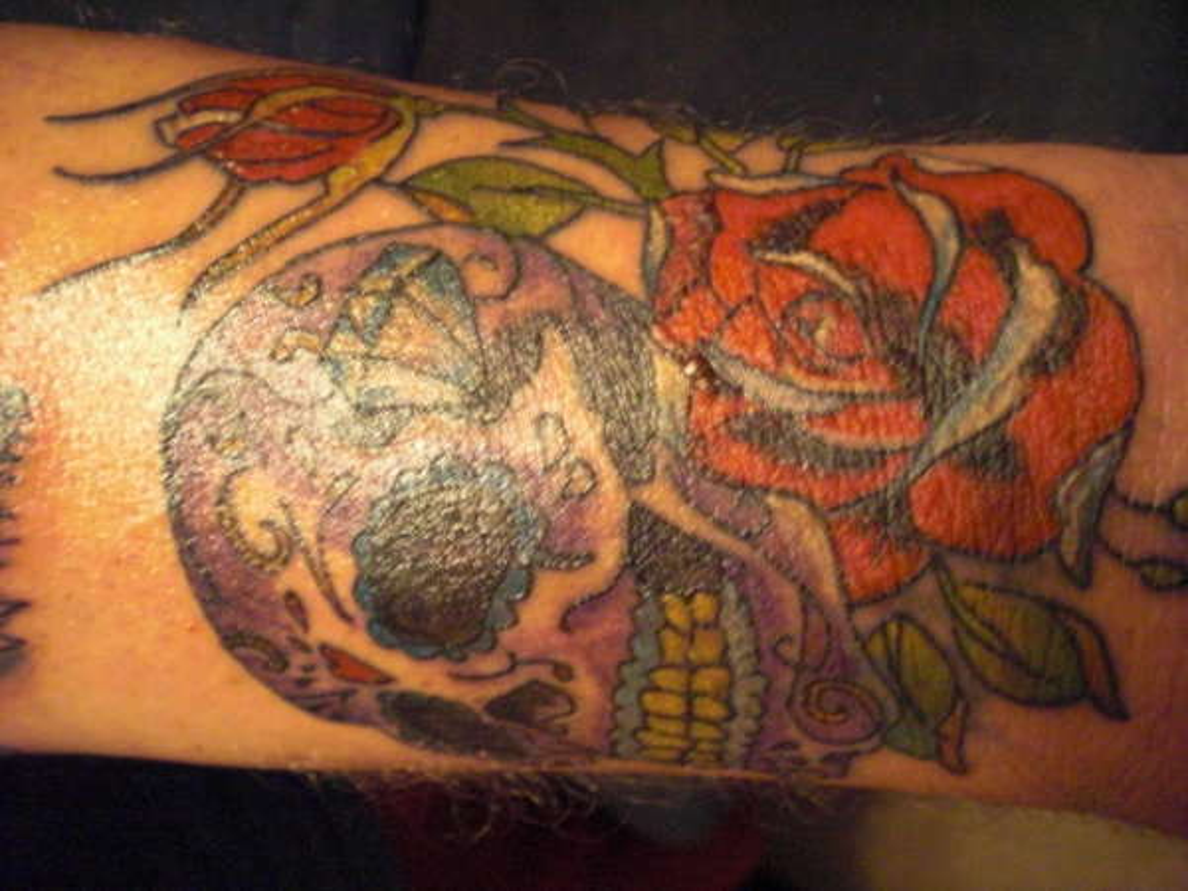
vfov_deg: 37.7
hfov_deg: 49.0
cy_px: 446
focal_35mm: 38
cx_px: 594
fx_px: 1304
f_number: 3.1
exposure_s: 1/13
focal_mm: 6.3
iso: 800
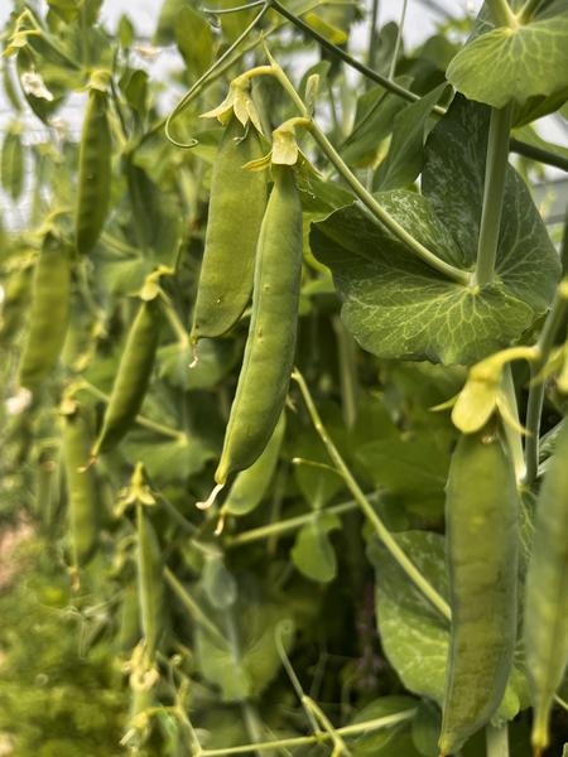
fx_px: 569
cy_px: 378
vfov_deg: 67.3
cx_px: 284
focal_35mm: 26
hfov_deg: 53.1
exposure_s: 1/1536
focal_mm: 5.1
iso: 50
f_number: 1.6
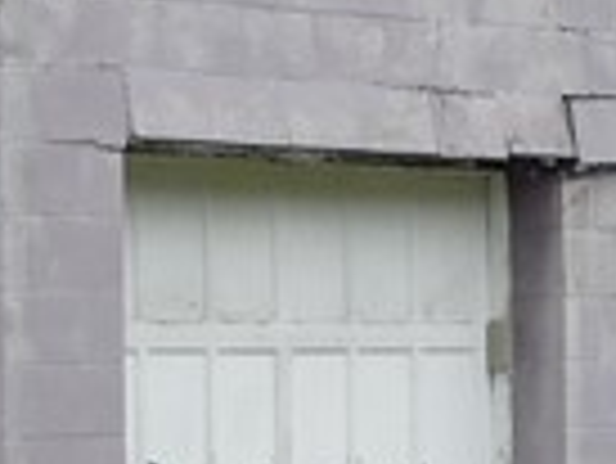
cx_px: 130
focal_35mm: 381
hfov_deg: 5.2
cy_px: 590
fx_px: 6786
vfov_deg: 3.9
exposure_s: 1/100
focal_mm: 9
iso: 125
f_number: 3.8
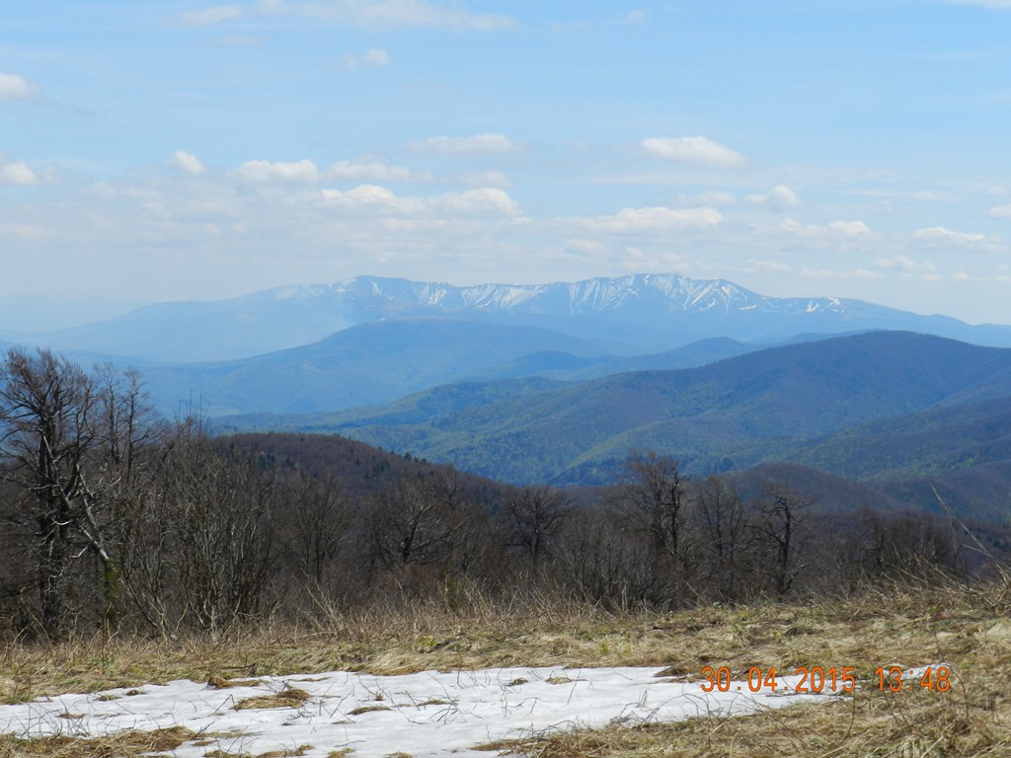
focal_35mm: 84
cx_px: 506
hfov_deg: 23.3
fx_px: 2453
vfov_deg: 17.6
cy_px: 379
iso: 160
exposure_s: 1/800
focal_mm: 14.9
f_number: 5.6
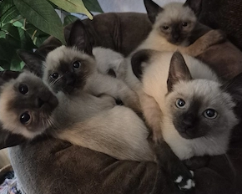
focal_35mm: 31
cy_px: 78
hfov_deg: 57.2
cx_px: 123
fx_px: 222
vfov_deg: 46.8
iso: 1600
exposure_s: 1/20
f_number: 1.8
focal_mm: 5.4
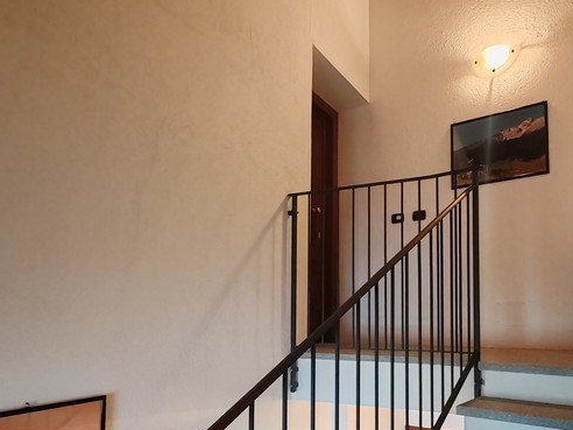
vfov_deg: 51.7
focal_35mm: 26
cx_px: 374
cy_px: 299
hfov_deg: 65.8
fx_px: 430
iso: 400
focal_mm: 1.96
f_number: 2.2
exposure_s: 1/25
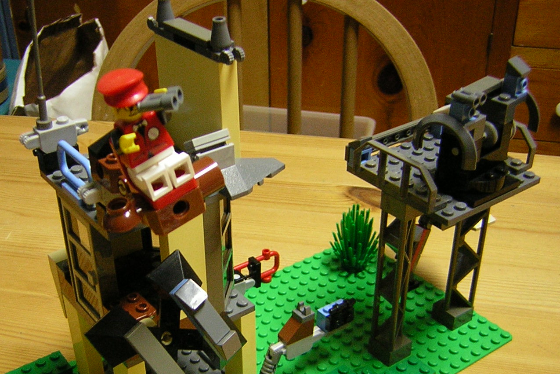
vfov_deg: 28.4
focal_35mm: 47
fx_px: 731
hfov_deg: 41.8
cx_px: 239
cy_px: 257
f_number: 2.6
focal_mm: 4.7
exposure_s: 1/5.6
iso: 108
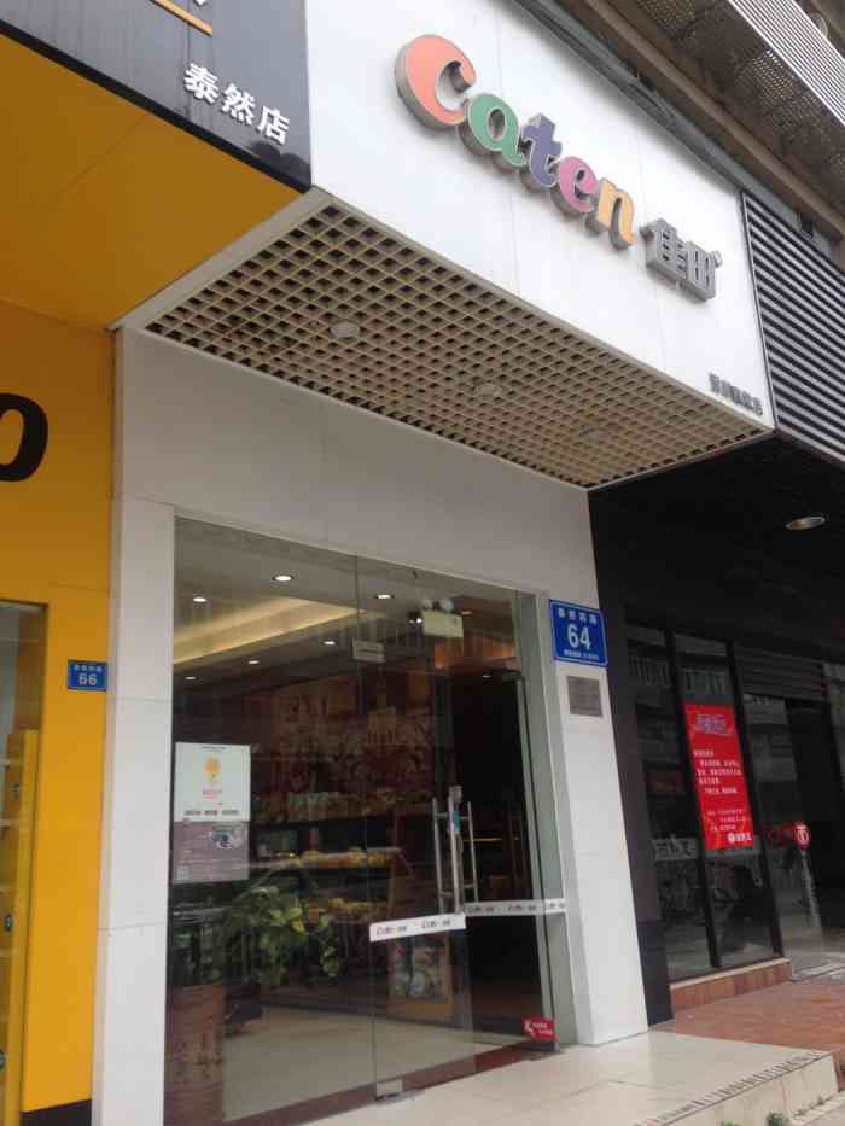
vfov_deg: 55.3
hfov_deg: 43.0
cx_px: 422
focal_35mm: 33
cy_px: 563
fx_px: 1074
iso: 50
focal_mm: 4.12
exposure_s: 1/153
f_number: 2.4
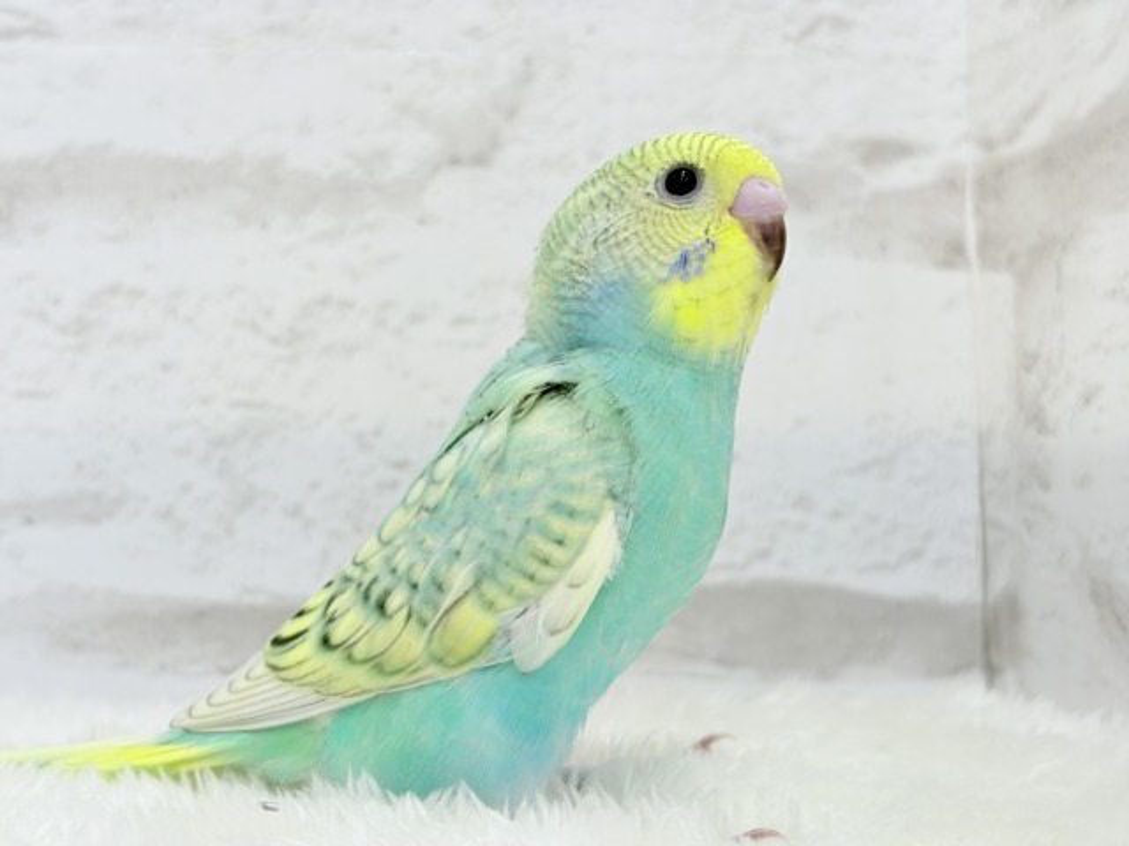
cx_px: 564
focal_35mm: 52
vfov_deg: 28.0
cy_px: 423
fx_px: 1696
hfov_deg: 36.8
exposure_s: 1/100
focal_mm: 5.96
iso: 64
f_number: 1.6
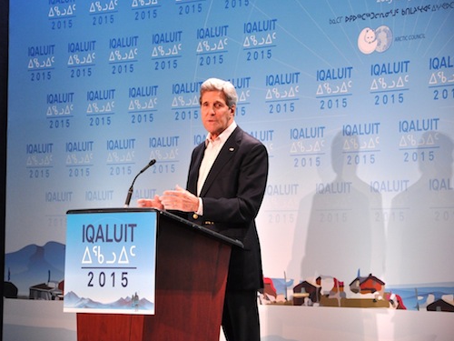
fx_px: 2263
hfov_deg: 11.5
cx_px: 197
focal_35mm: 173
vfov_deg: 8.6
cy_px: 170
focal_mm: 105
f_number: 5.6
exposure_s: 1/50
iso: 1250
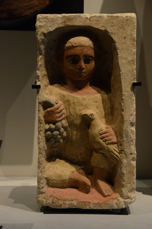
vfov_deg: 23.4
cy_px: 114
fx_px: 553
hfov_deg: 15.6
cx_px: 76
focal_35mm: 87
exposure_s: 1/80
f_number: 5
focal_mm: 58
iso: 2500
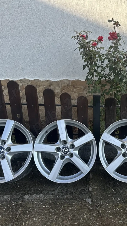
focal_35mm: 35
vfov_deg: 56.6
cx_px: 99
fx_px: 210
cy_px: 113
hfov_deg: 32.9
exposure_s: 1/1949
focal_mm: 6.86
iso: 80
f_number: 1.78
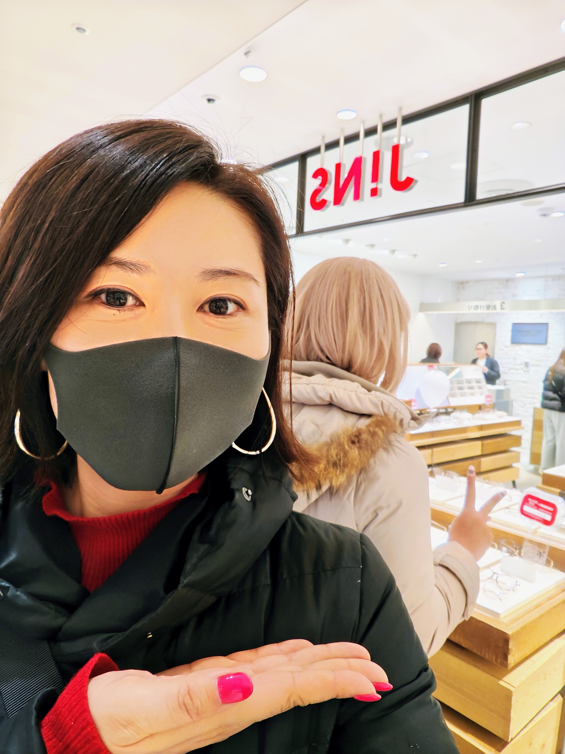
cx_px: 282
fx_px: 501
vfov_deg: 73.9
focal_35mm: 23
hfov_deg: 58.9
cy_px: 377
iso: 542
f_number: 2.2
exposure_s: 1/30
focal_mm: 3.37
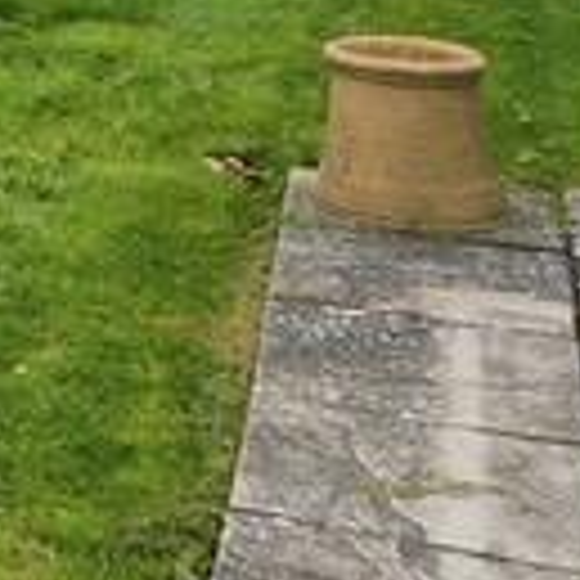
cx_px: -1012
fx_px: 1915
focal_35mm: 101
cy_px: -465
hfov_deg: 11.9
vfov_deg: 15.0
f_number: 8
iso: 180
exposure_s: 1/250
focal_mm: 10
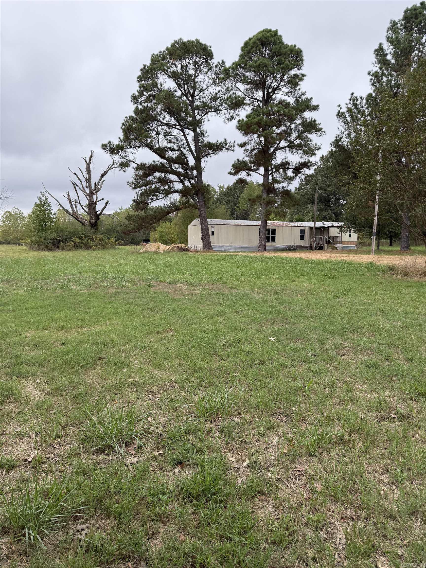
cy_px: 284
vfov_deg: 71.6
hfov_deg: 56.8
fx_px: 394
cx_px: 213
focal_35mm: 24
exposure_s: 1/689
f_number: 1.78
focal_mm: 6.76
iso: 100
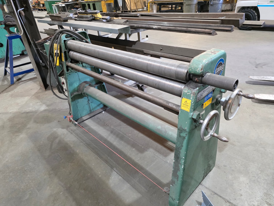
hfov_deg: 73.9
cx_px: 137
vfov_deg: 58.9
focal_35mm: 23
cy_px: 103
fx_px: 182
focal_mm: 6.3
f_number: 1.7
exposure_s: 1/120
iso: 800
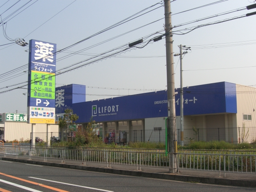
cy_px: 96
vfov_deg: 31.5
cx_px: 128
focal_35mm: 46
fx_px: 340
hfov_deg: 41.2
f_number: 4.4
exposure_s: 1/640
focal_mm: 9.5
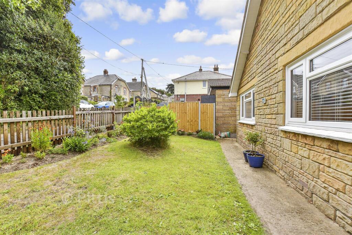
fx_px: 147
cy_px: 118
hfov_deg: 100.4
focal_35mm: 15
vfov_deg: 77.3
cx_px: 176
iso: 160
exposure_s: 1/200
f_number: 8
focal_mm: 10
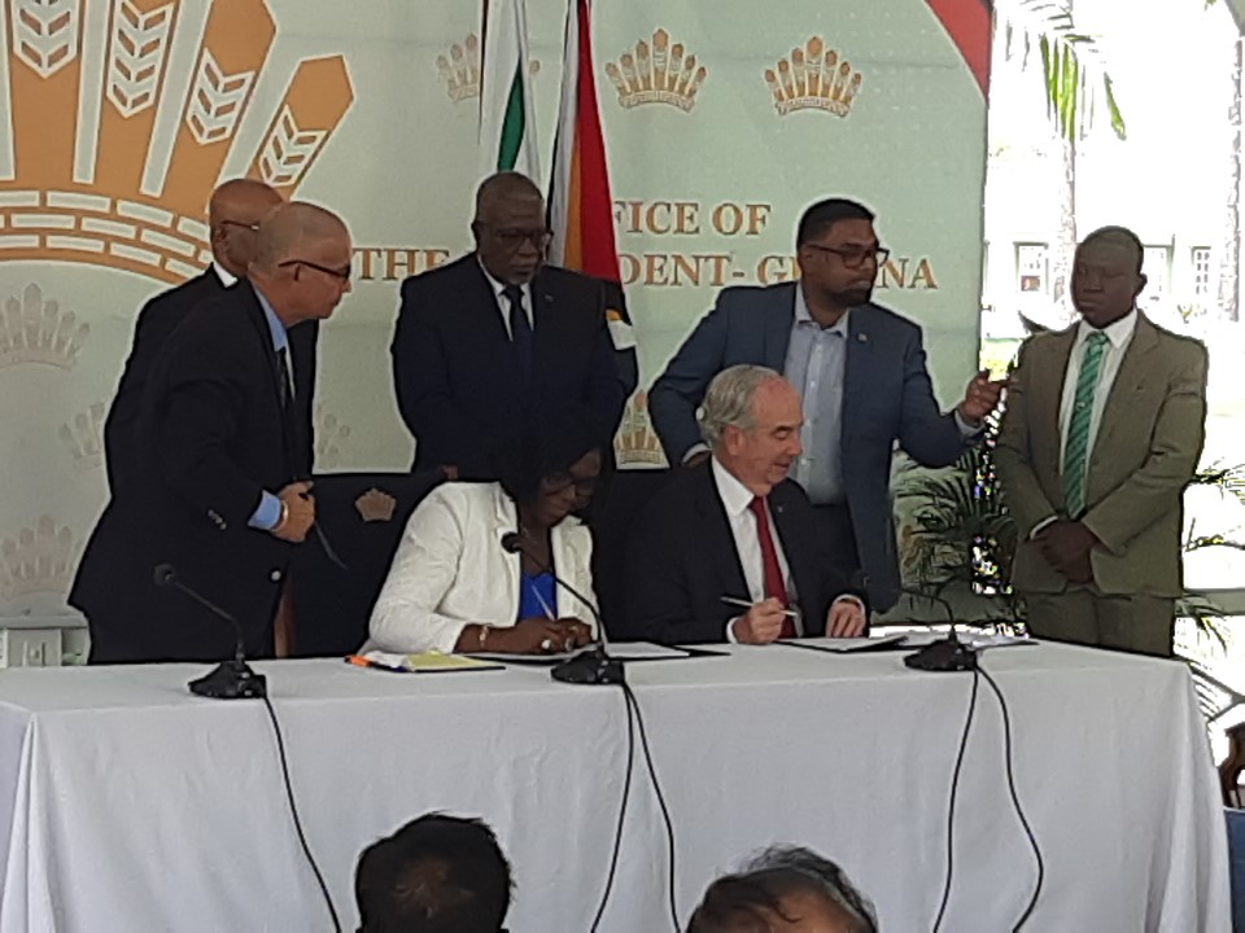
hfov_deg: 67.3
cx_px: 622
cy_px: 466
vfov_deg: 53.1
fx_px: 935
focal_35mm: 26
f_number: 1.7
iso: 40
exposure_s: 1/159
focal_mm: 3.92
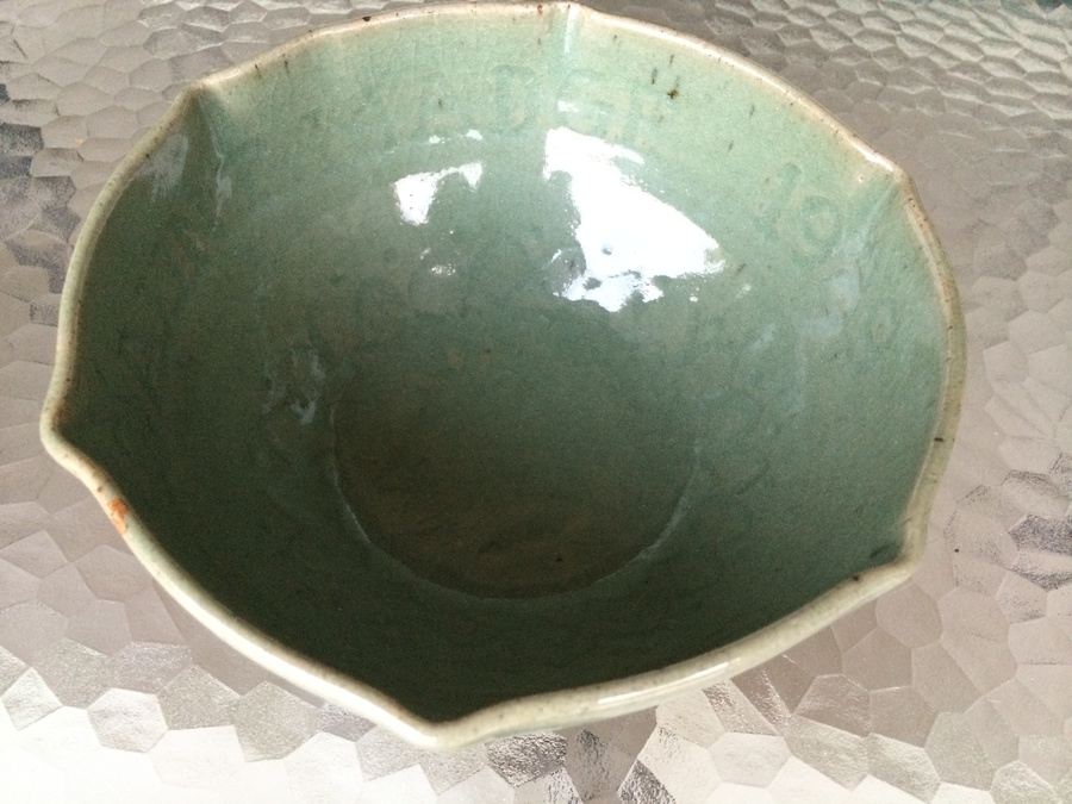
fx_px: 929
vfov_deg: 46.8
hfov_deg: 60.0
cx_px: 536
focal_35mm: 30
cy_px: 402
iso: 200
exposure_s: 1/30
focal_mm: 4.12
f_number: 2.2
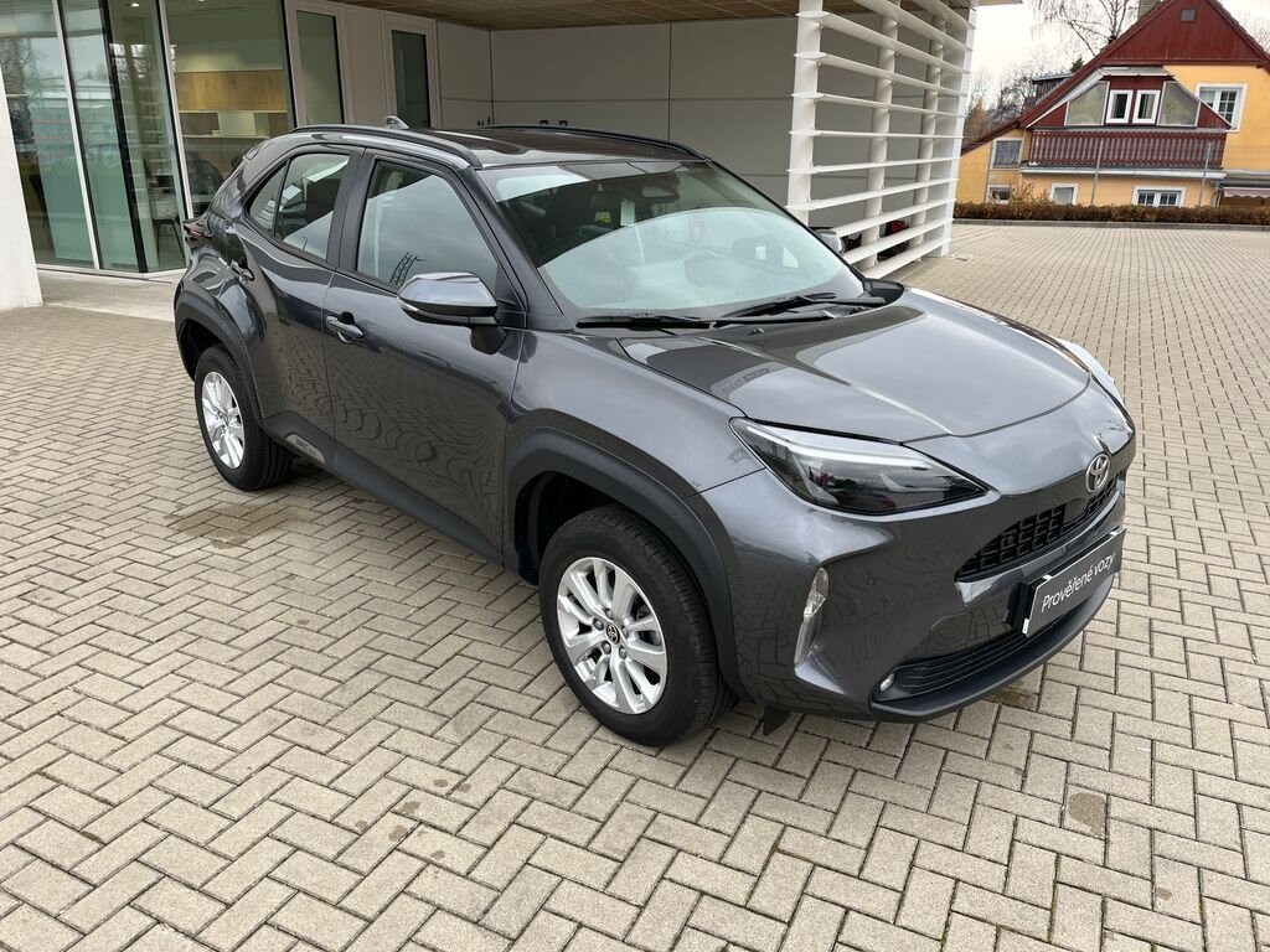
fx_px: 954
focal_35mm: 26
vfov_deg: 53.1
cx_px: 635
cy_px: 476
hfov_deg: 67.3
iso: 50
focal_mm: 5.1
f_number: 1.6
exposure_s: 1/362
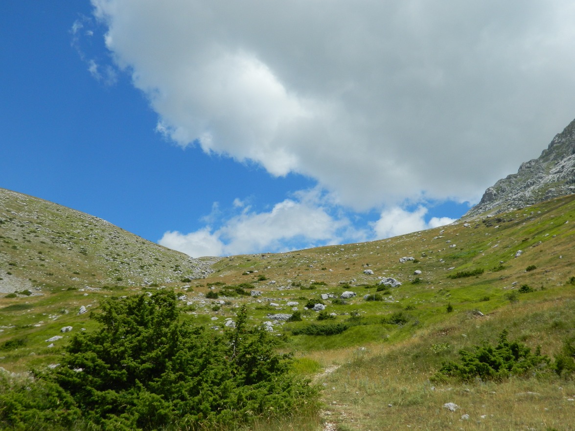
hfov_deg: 52.6
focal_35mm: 35
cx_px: 288
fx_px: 581
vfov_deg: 40.7
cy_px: 216
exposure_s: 1/200
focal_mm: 6.2
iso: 80
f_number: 9.4
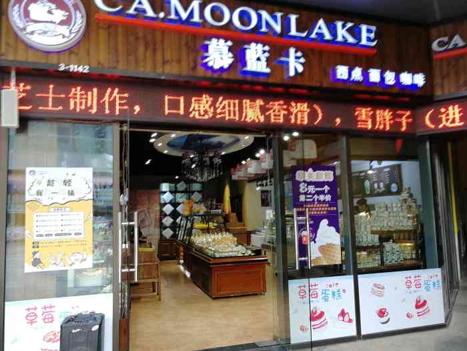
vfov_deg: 51.4
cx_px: 234
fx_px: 364
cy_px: 176
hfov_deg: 65.3
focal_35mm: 27
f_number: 2.2
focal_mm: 3.95
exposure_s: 1/50
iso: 64
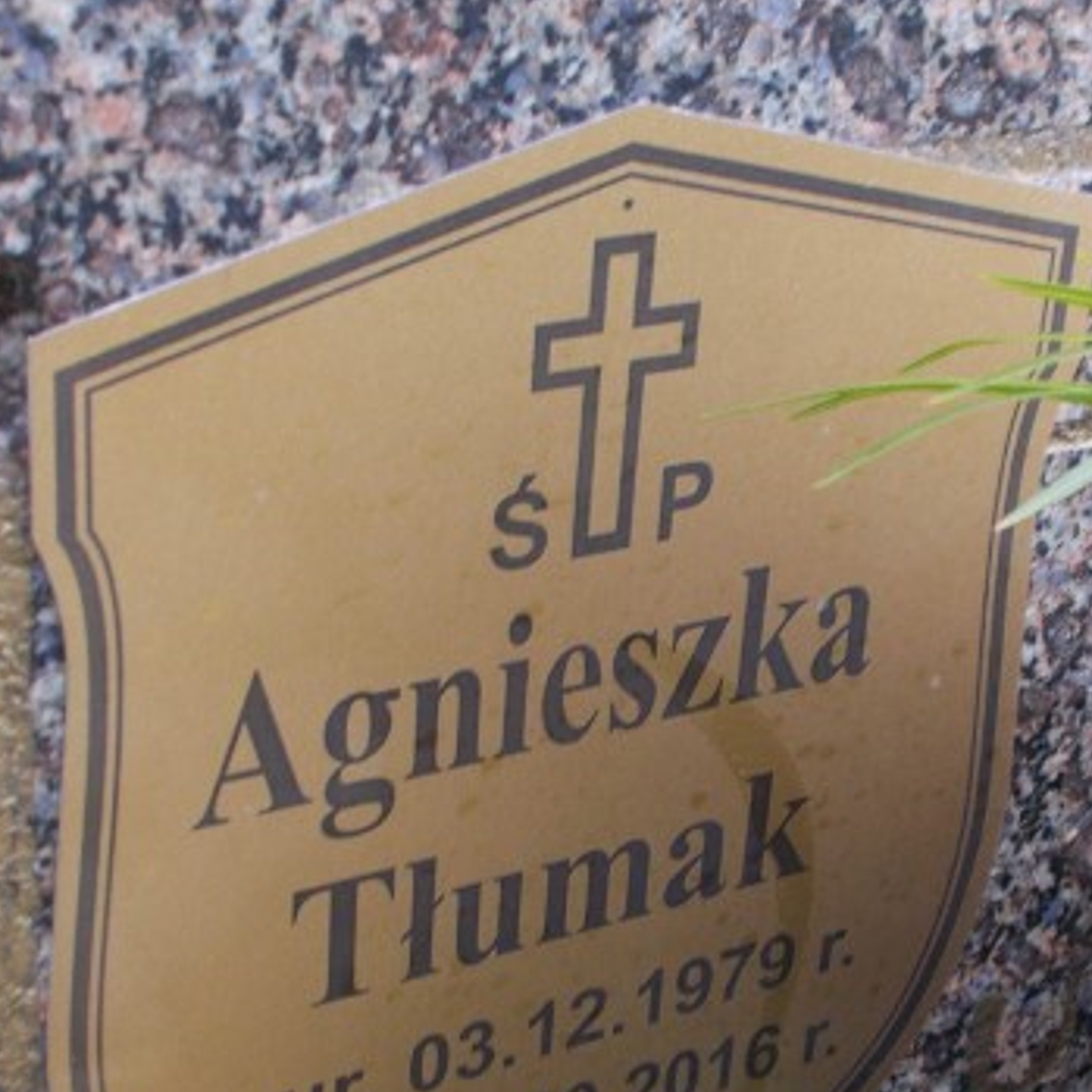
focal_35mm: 81
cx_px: 704
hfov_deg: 21.3
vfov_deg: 21.3
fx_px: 2891
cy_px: 729
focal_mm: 9
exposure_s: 1/30
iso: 125
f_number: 4.5
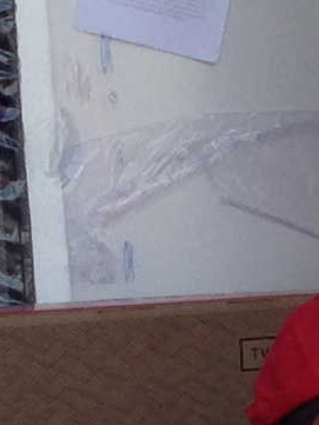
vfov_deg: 6.6
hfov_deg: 5.0
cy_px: 459
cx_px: 446
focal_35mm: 298
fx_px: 3659
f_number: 2.4
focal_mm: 4.12
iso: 50
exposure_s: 1/153
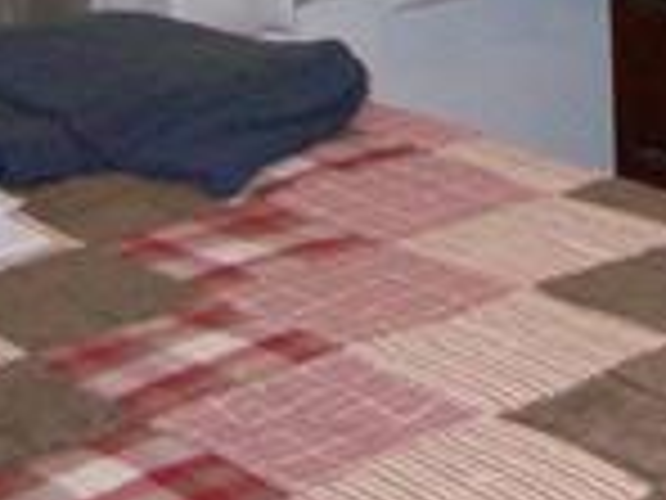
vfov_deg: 9.2
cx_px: 842
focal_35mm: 156
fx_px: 3001
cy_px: -338
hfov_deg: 12.3
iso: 200
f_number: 2.7
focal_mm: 6
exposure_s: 1/64
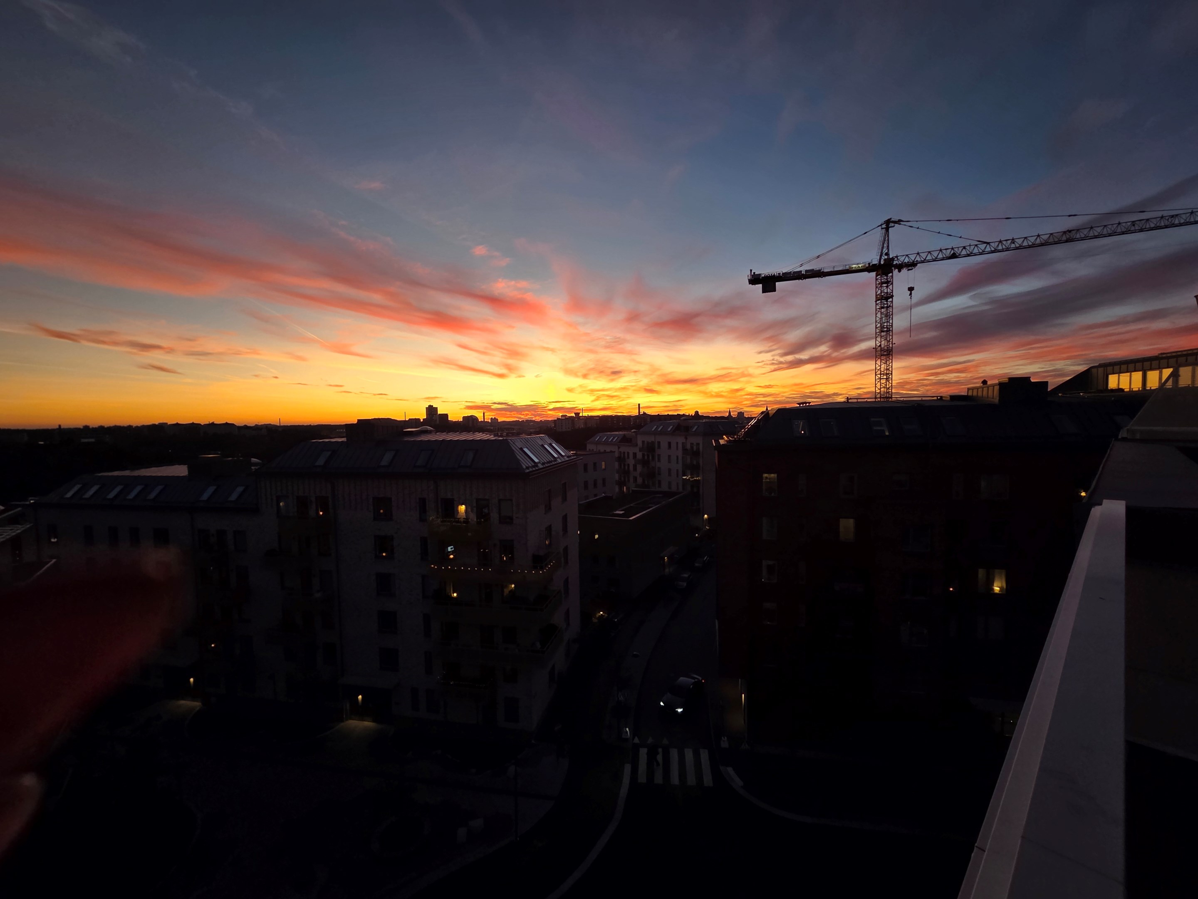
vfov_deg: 89.9
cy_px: 450
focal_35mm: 13
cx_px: 599
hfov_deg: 106.2
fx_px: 450
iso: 50
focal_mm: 2.2
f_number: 2.2
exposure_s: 1/139
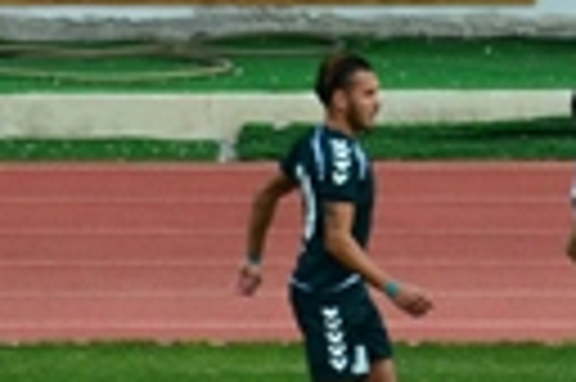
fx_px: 25072
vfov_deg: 0.9
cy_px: 85
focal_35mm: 1569
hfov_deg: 1.3
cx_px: 1314
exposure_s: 1/2500
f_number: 6.3
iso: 1000
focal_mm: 210
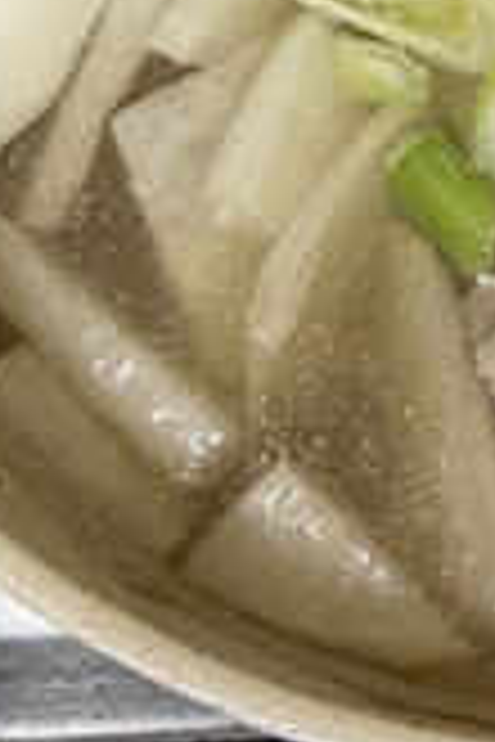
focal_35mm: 105
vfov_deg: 18.3
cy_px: -180
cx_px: 693
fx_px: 2165
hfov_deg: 12.5
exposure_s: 1/60
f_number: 1.8
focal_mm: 4.25
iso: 250
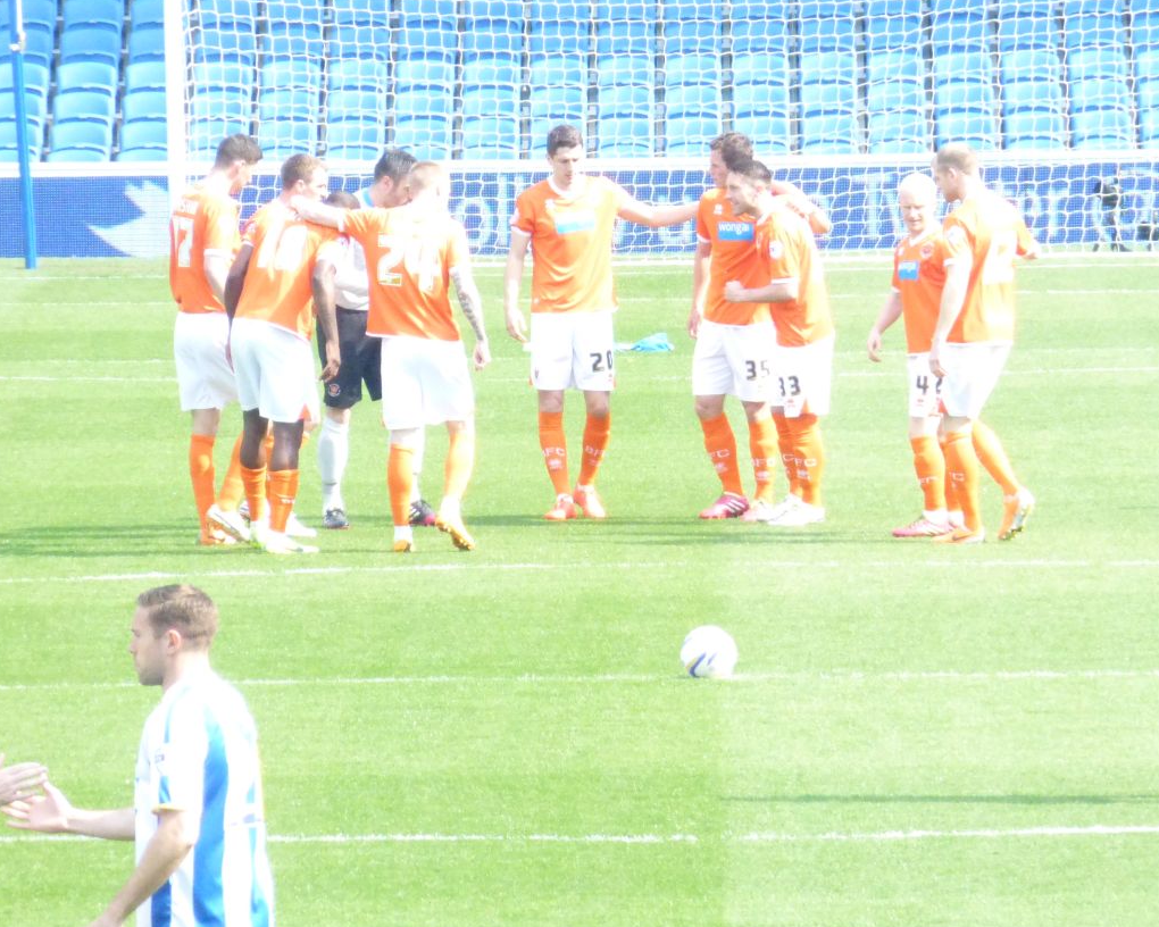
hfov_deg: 3.5
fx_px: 18900
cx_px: 549
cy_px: 433
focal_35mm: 551
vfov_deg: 2.8
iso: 1600
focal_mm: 86
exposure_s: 1/2000
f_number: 6.4
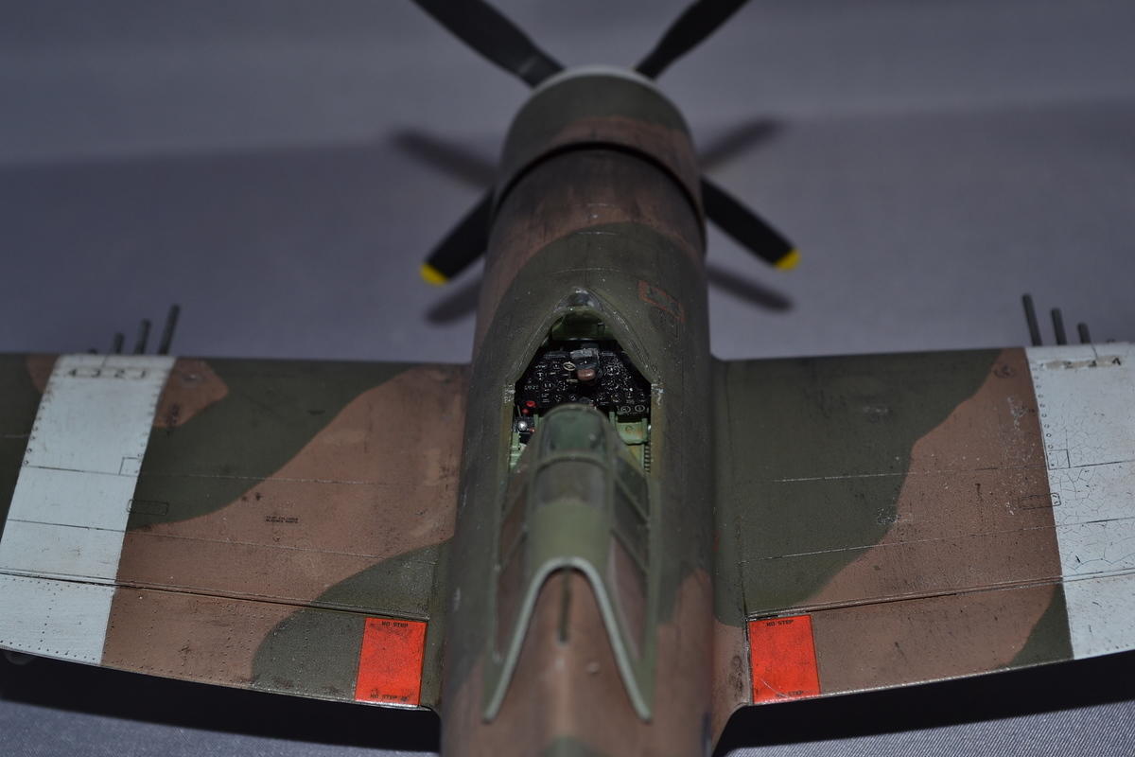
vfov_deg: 20.2
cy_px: 378
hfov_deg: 29.9
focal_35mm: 68
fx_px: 2128
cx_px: 568
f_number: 8
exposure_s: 1/60
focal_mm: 45
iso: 100
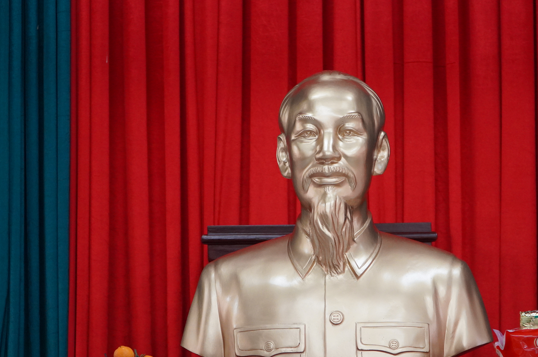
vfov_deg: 14.7
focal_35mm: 93
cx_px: 317
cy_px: 216
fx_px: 1383
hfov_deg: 22.0
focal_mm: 49
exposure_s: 1/160
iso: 2500
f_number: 4
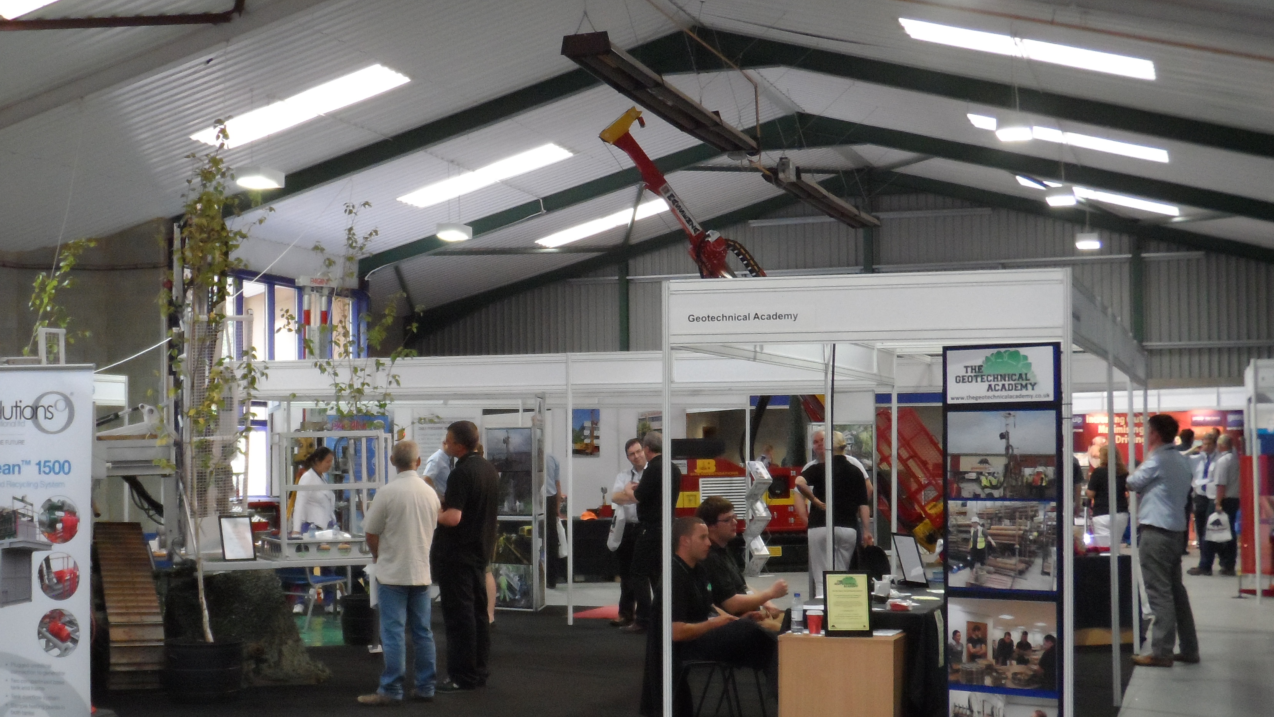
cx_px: 534
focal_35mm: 58
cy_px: 423
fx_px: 1959
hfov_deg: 35.9
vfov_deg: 20.7
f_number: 3.7
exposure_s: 1/45
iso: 400
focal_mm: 6.8
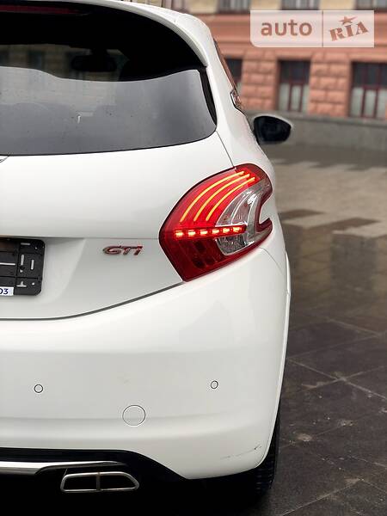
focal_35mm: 52
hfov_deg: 28.0
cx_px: 194
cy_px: 258
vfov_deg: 36.8
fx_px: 775
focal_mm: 6
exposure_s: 1/50
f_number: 2.4
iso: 20
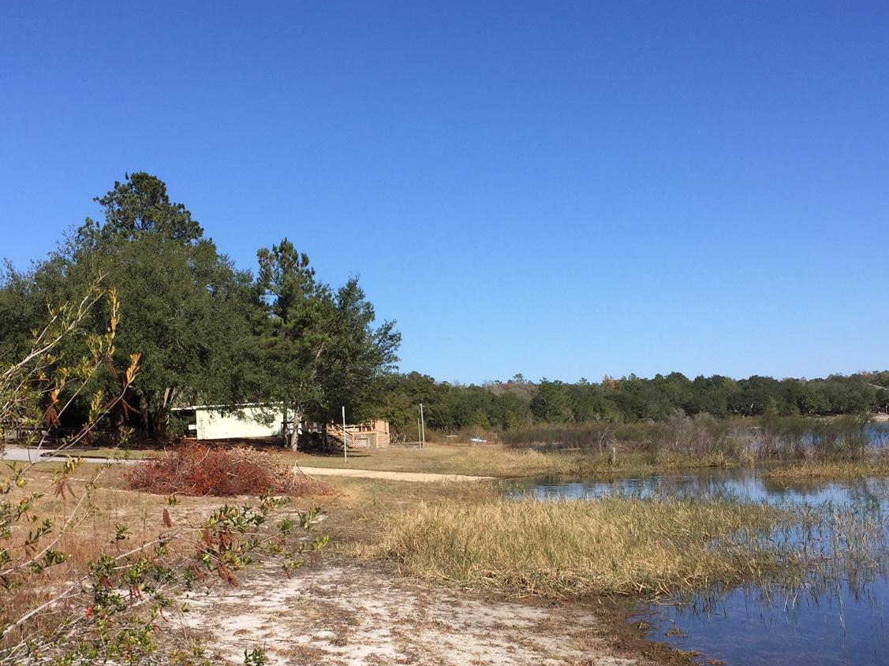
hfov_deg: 44.7
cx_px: 404
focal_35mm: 42
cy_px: 448
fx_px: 1079
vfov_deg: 34.0
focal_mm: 4.15
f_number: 2.2
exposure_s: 1/2198
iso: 32
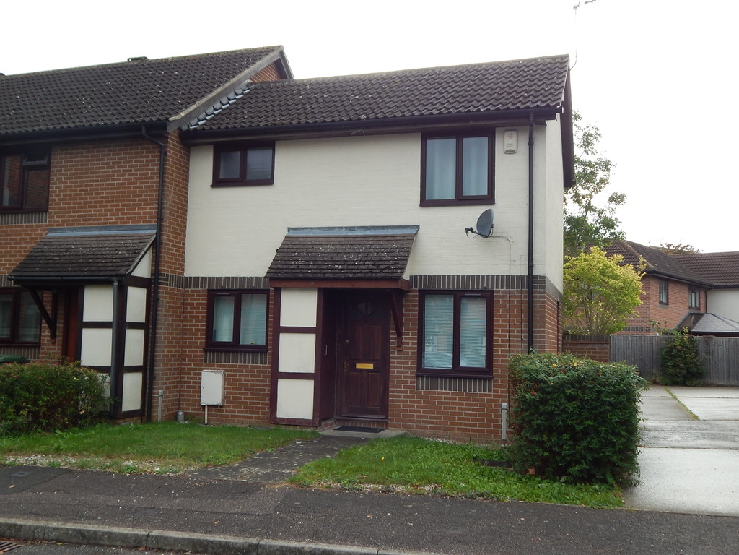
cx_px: 370
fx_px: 747
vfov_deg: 40.7
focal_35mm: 35
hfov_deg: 52.6
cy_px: 278
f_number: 3.3
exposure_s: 1/160
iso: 125
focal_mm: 6.1
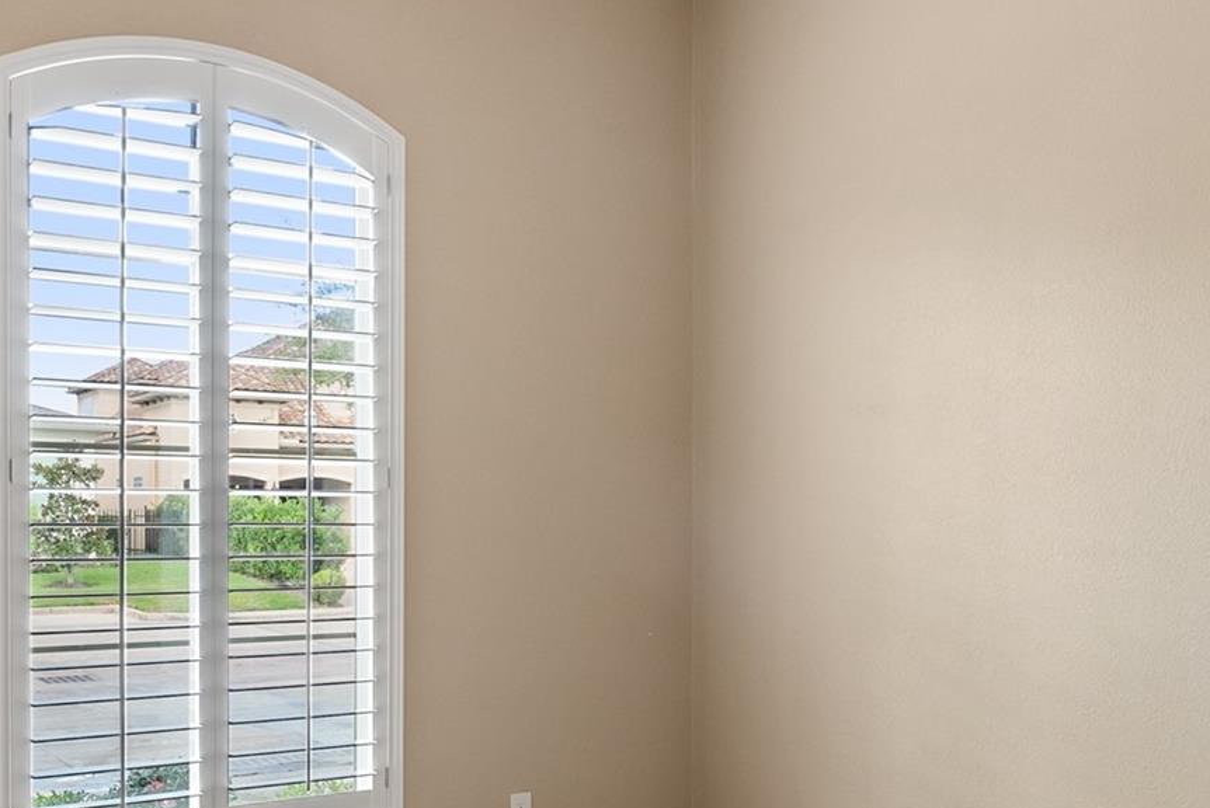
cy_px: 497
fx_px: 1278
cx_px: 649
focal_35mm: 38
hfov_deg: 50.6
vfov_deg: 34.9
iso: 320
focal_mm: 16
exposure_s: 1/2
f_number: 10
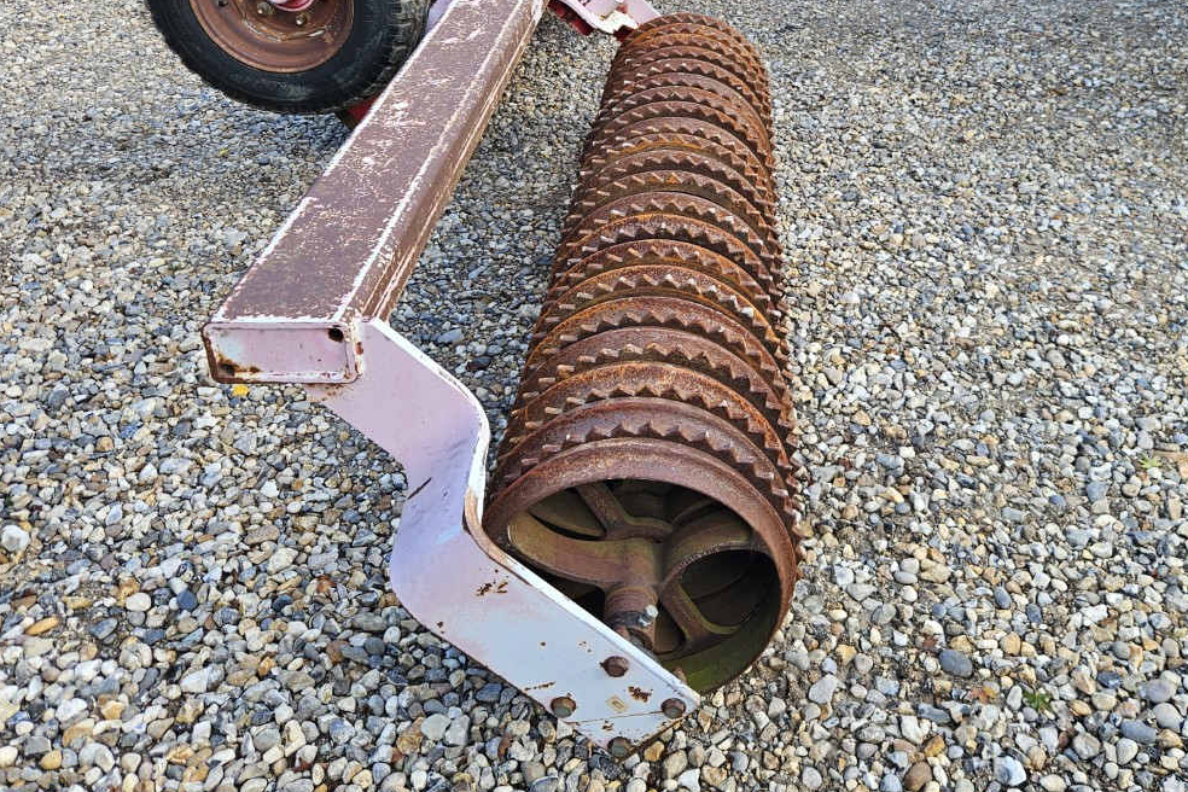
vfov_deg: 36.7
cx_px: 721
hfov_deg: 54.0
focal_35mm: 35
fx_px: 1155
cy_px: 173
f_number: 1.8
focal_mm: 5.4
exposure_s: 1/180
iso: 25
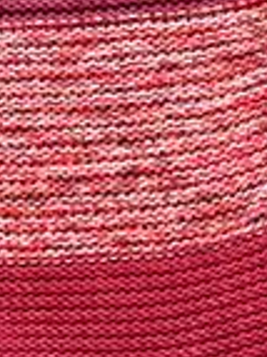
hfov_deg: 11.3
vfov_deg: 14.7
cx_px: -32
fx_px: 1329
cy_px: -87
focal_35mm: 129
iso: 640
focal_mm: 6.06
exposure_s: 1/50
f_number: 1.6
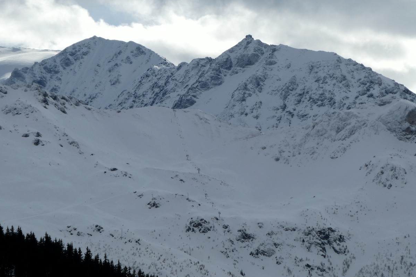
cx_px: 208
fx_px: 3016
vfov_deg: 5.3
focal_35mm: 261
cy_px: 148
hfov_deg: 7.9
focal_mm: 44.8
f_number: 6.3
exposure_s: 1/1000
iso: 80
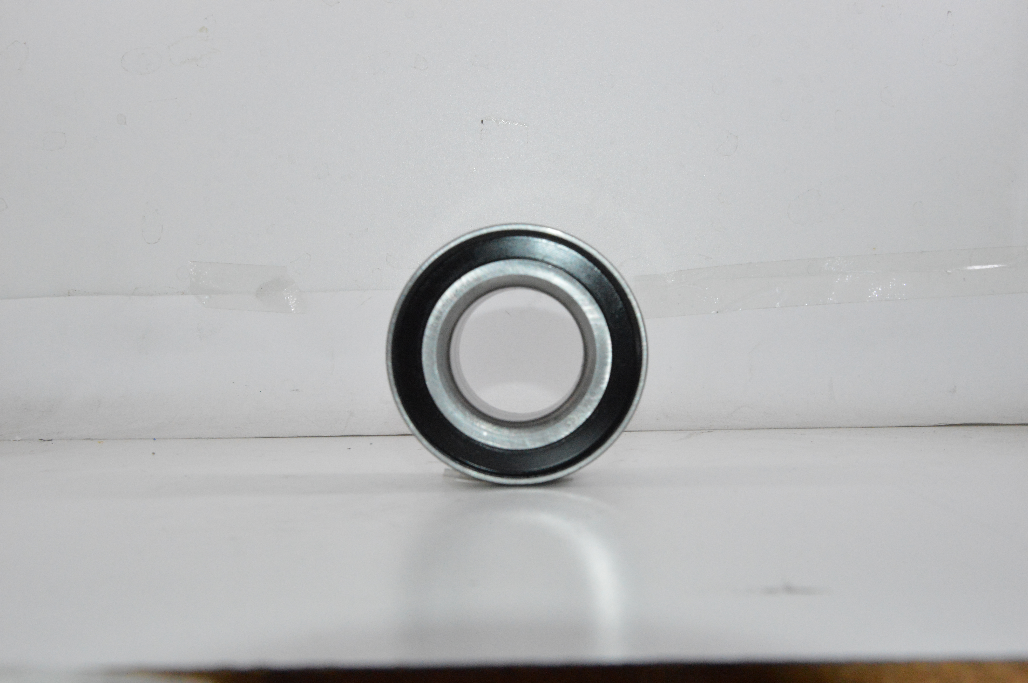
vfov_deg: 23.7
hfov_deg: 35.1
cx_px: 514
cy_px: 342
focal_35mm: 57
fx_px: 1626
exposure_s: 1/125
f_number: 11
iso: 3200
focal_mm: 38
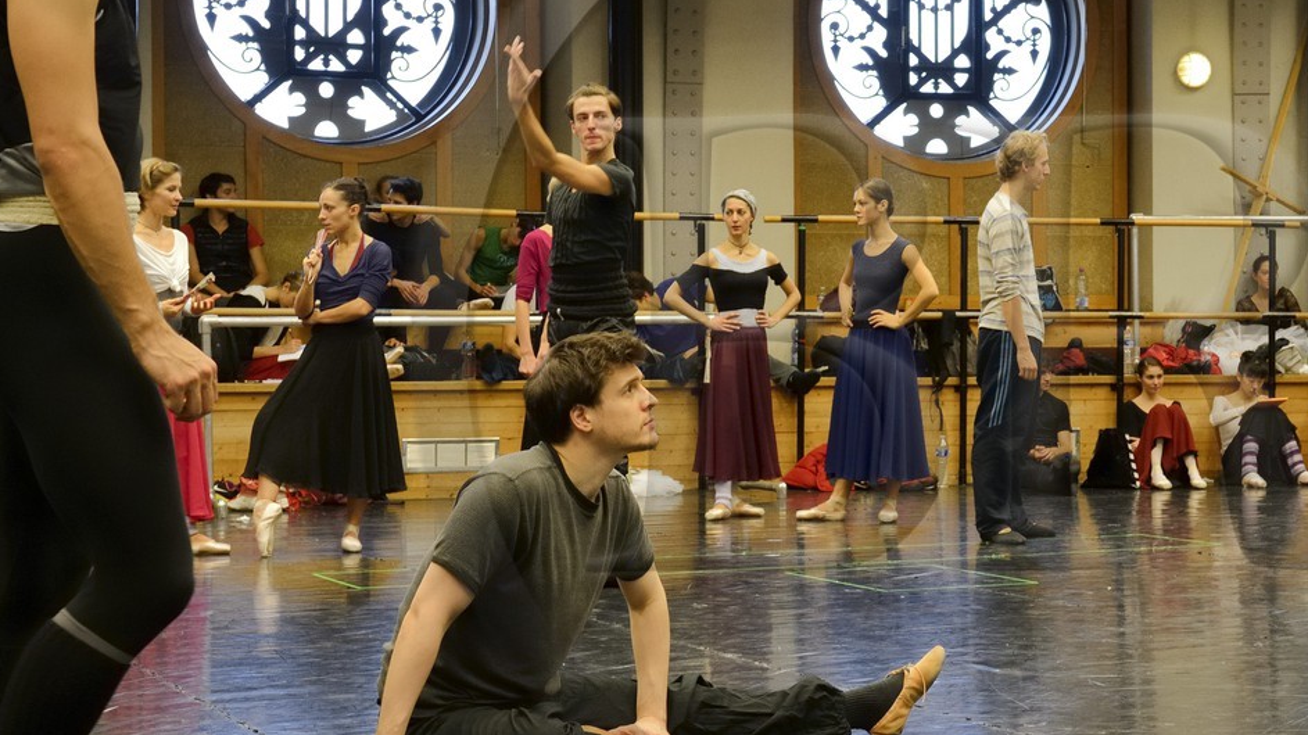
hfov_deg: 32.2
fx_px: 2219
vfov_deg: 18.8
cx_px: 976
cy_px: 345
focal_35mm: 64
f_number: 7.1
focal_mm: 36
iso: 1600
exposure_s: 1/60
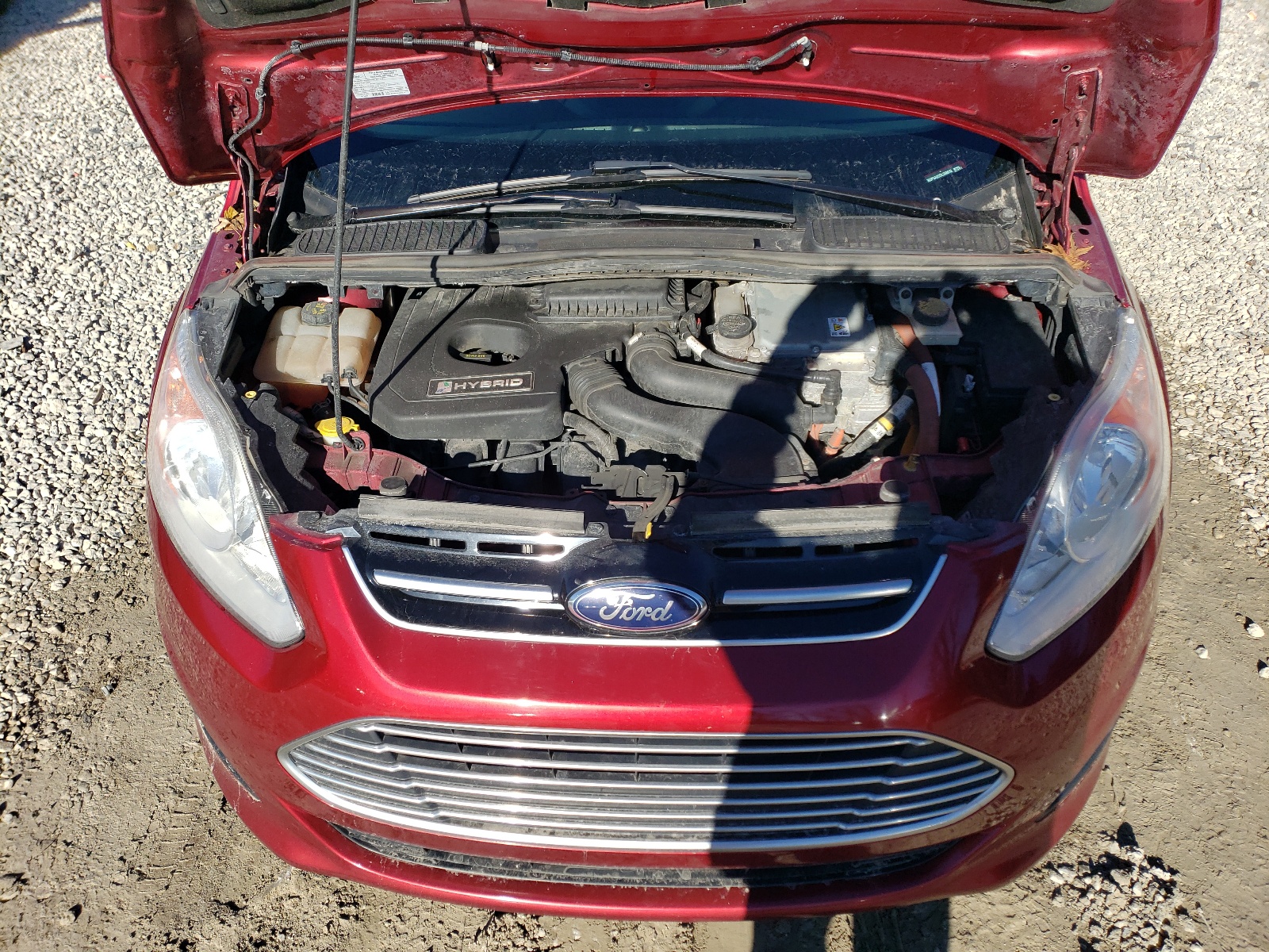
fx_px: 953
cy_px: 476
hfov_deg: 67.3
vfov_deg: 53.1
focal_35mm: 26
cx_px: 634
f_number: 1.5
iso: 50
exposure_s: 1/2500
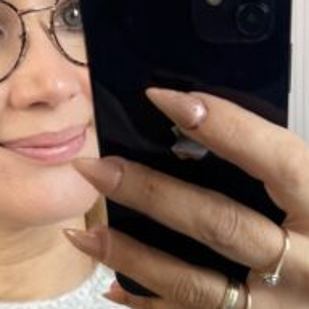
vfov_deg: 16.2
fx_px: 970
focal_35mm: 96
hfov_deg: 18.1
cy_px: 492
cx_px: 167
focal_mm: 4.2
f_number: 1.6
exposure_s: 1/100
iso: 50
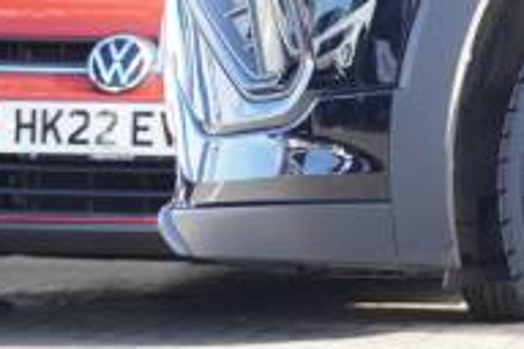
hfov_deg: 12.6
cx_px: 770
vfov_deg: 8.9
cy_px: 79
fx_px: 2251
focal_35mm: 155
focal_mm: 31
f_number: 5
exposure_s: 1/160
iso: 400
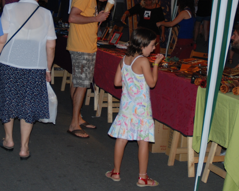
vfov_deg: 17.8
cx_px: 114
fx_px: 601
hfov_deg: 22.5
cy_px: 22
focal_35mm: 85
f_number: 3.8
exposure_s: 1/60
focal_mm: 24
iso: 200
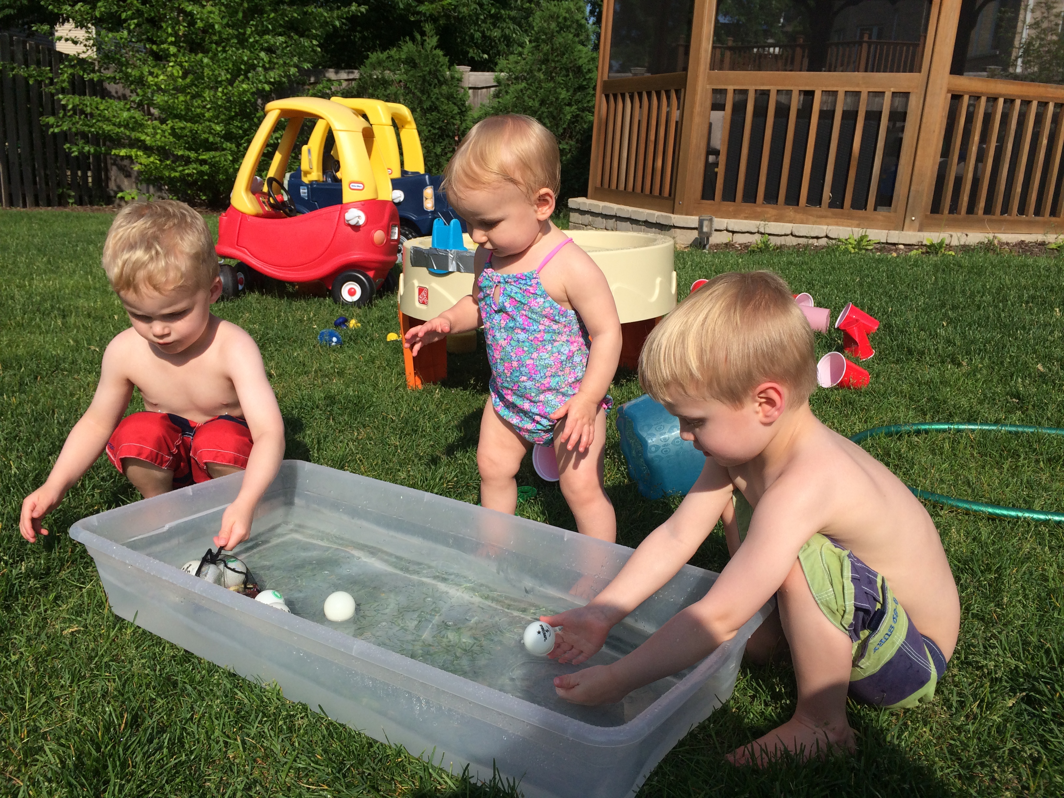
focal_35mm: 29
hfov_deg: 61.7
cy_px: 399
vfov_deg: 48.2
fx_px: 891
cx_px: 532
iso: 32
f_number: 2.2
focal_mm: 4.15
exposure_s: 1/3165
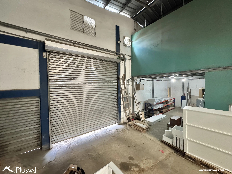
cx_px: 116
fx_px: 94
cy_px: 87
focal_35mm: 14
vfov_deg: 85.7
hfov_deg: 102.1
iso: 800
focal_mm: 2.22
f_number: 2.2
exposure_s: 1/60
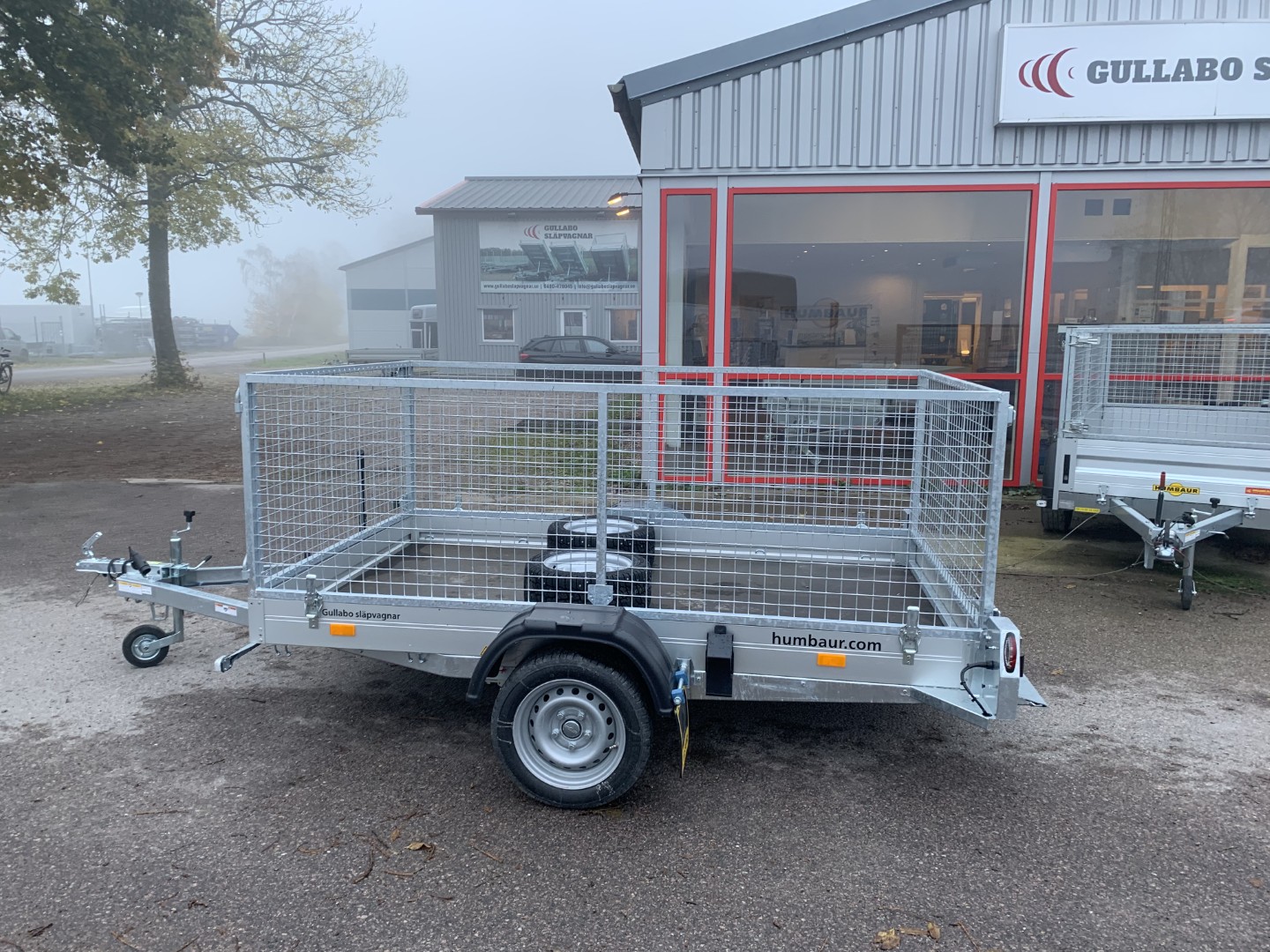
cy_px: 476
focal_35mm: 26
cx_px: 635
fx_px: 954
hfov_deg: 67.3
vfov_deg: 53.1
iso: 64
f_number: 1.8
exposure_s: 1/121
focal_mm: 4.25
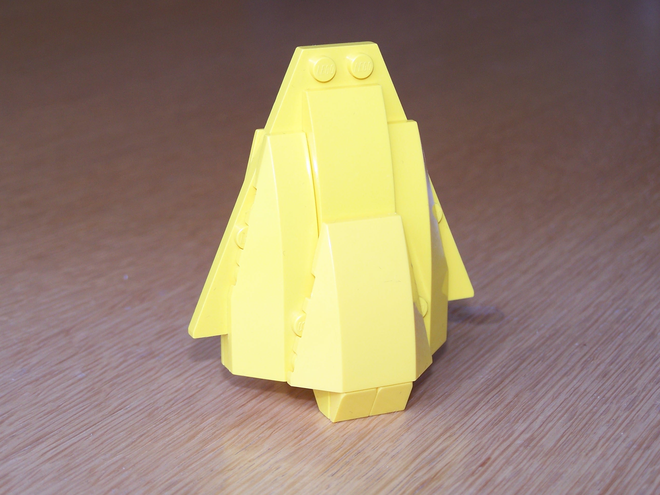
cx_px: 330
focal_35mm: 82
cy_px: 248
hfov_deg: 23.8
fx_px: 1563
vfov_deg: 18.0
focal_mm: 13.7
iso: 80
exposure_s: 1/6
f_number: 3.2
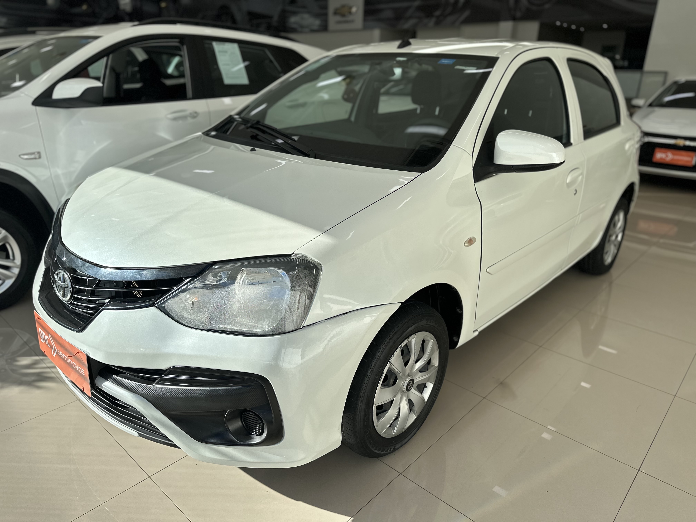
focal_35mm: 24
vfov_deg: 56.8
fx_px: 483
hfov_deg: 71.6
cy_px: 261
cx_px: 348
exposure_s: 1/3058
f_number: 1.78
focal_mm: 6.86
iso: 80
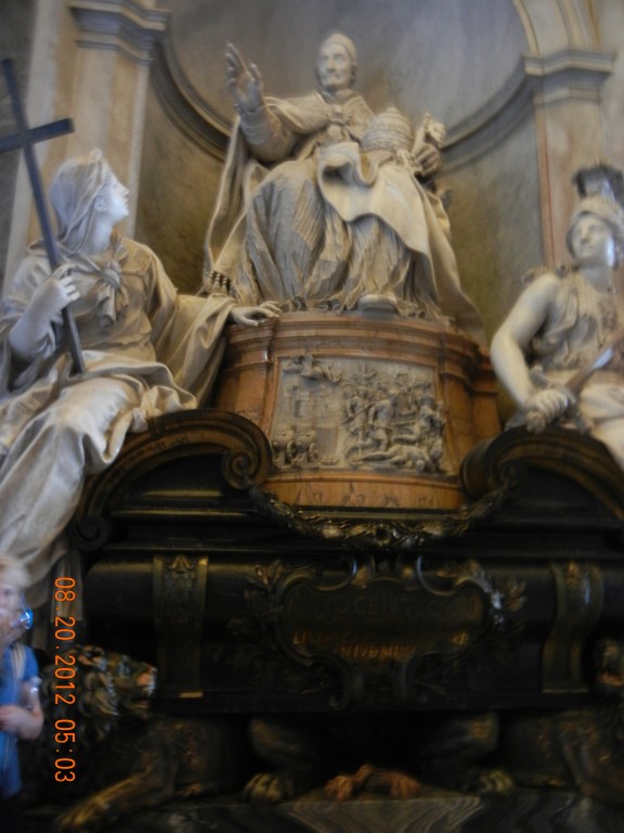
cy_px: 416
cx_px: 312
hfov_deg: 46.8
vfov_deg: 60.0
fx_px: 721
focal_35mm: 30
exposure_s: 1
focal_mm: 5.4
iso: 400
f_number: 3.5
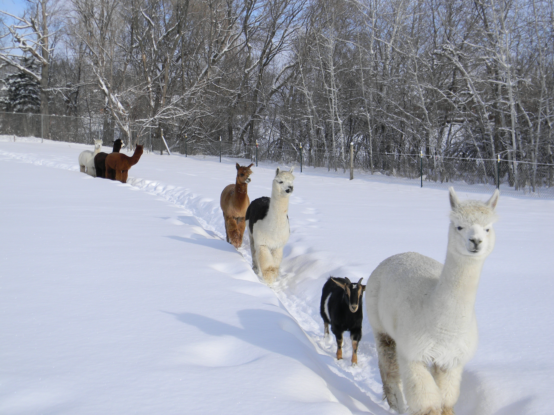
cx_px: 277
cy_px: 208
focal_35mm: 47
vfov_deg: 30.9
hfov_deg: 40.4
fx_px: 752
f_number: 7.8
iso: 80
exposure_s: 1/252
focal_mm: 8.6
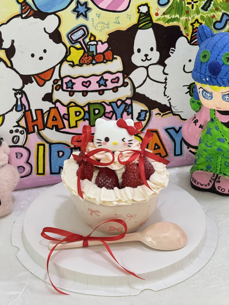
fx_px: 1058
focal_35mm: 120
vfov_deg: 16.4
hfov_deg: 12.3
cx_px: 114
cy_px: 152
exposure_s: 1/100
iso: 320
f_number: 2.8
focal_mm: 15.66
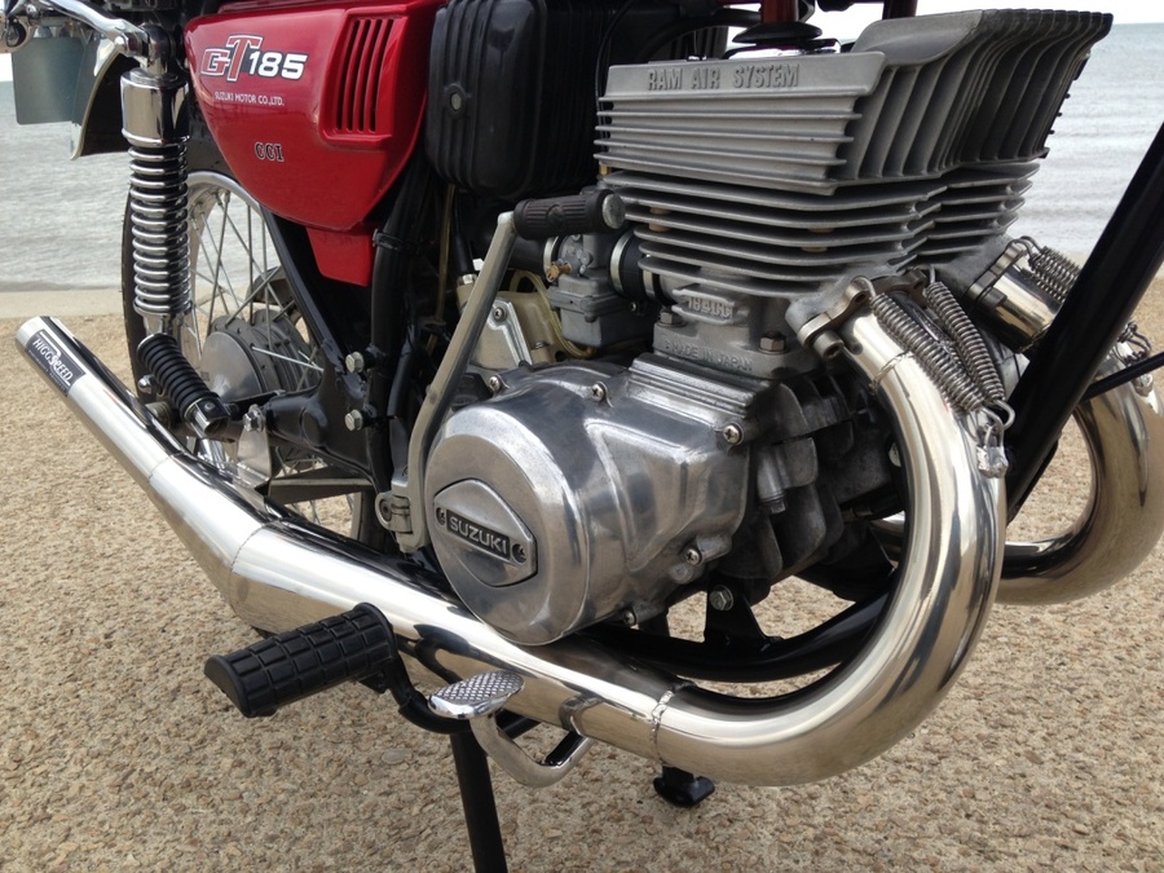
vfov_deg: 42.9
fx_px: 1110
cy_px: 436
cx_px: 582
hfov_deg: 55.4
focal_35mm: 33
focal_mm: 4.12
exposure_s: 1/239
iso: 50
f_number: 2.4
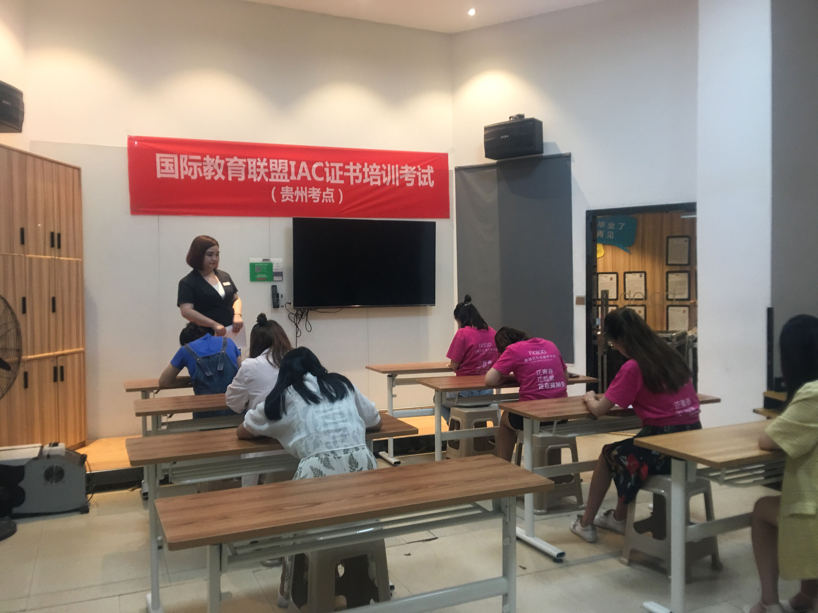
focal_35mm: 29
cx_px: 409
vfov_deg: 48.2
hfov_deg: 61.7
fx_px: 685
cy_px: 306
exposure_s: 1/17
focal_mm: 4.15
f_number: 2.2
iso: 64
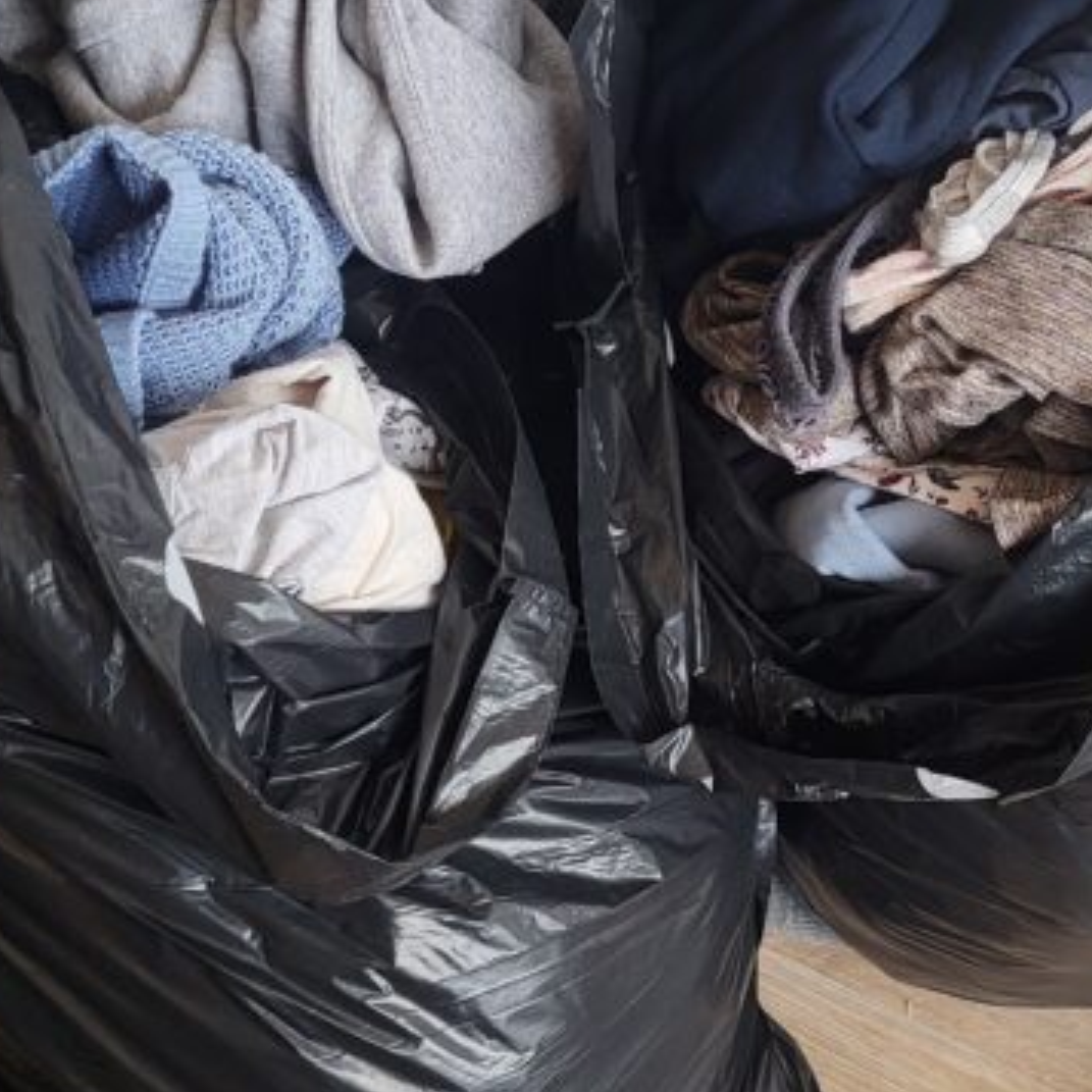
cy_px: 437
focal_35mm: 66
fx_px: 2356
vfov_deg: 26.0
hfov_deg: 25.9
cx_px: 737
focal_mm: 5.4
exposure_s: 1/100
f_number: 1.8
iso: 200
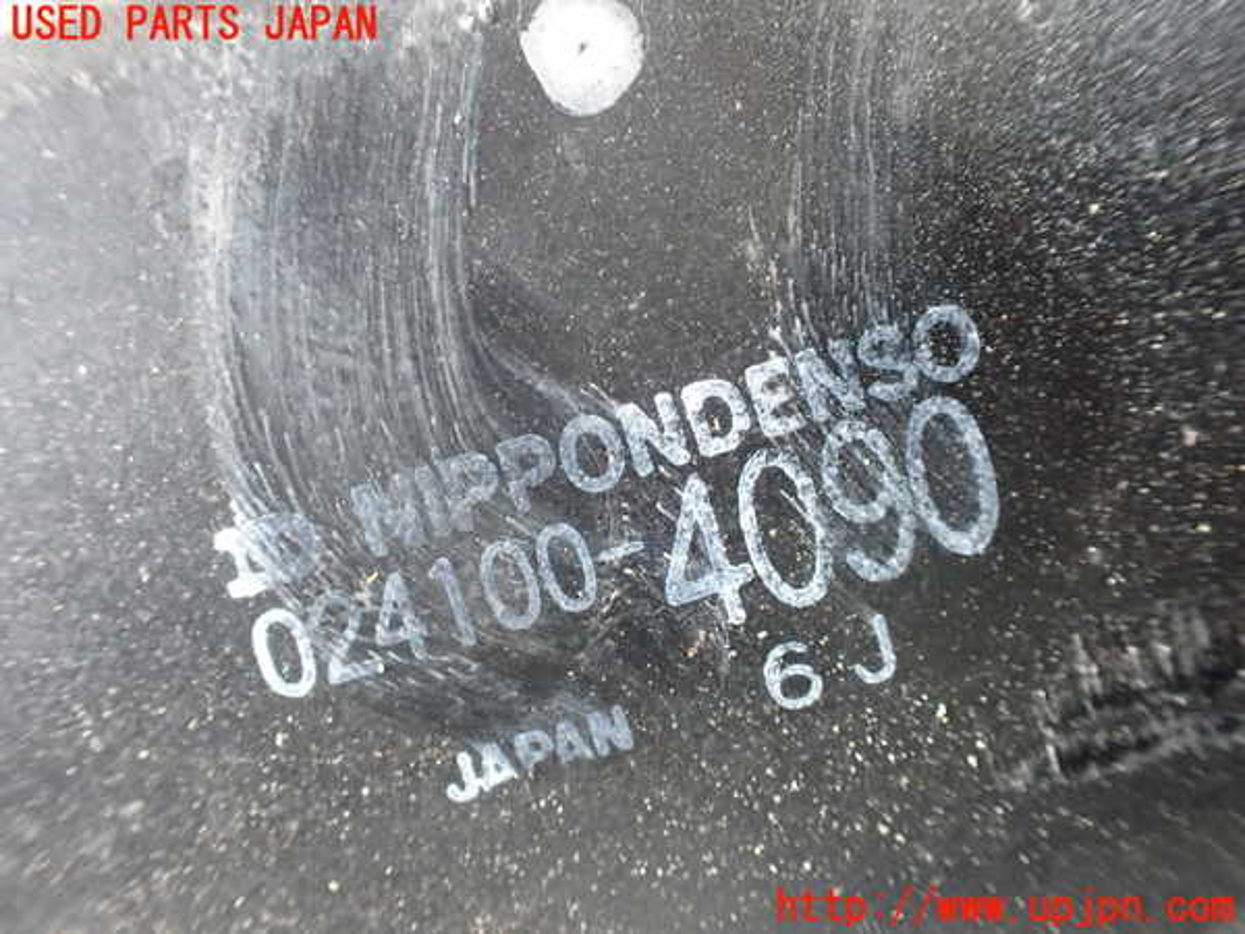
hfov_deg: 60.0
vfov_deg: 46.8
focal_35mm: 30
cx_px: 622
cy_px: 467
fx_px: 1079
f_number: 2.3
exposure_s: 1/40
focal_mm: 5.4
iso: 800
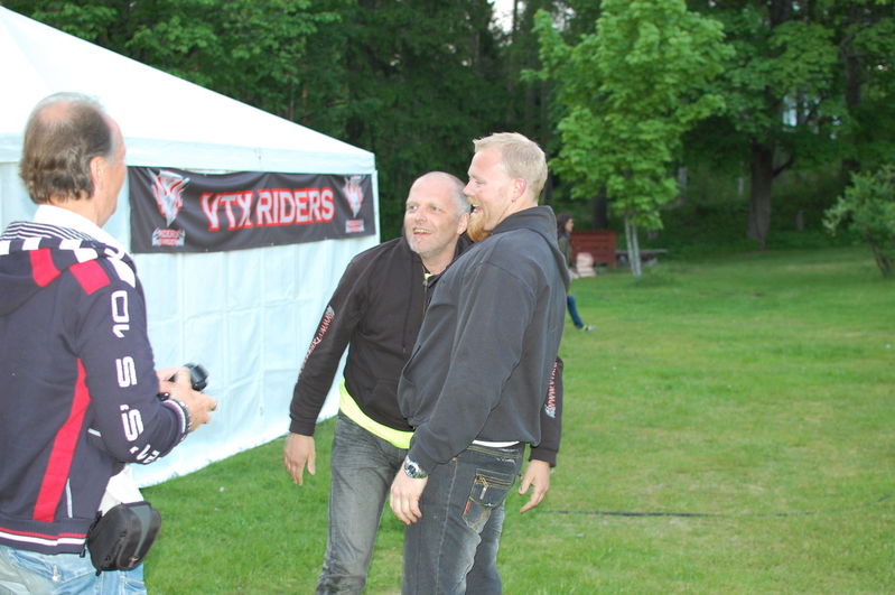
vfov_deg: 25.7
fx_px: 1304
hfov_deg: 37.9
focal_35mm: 52
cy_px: 298
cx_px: 448
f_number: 2.8
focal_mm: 35
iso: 400
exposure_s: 1/60
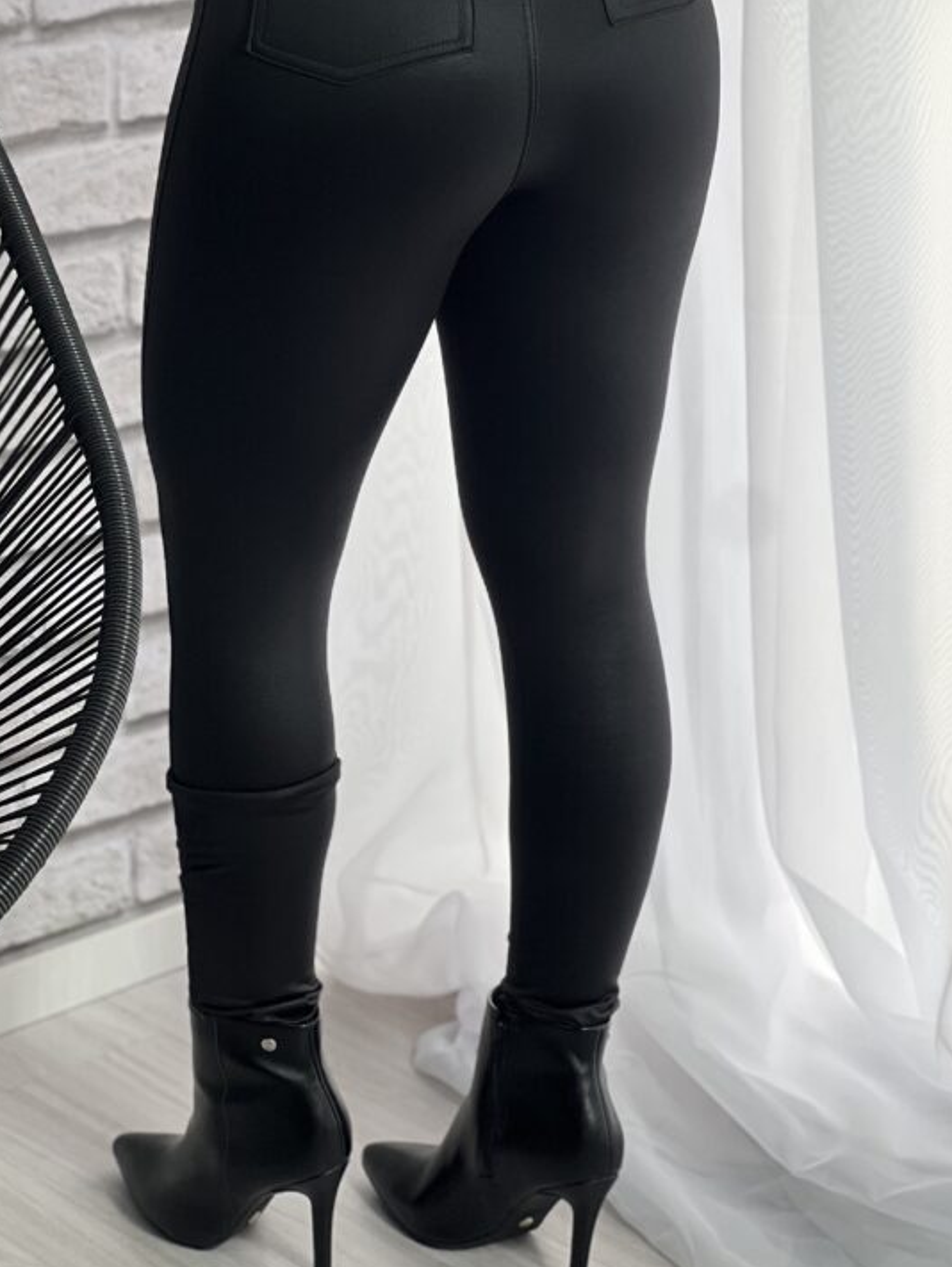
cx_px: 471
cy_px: 512
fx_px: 3700
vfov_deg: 19.4
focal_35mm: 101
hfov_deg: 14.7
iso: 64
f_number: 2.8
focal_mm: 9
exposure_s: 1/120
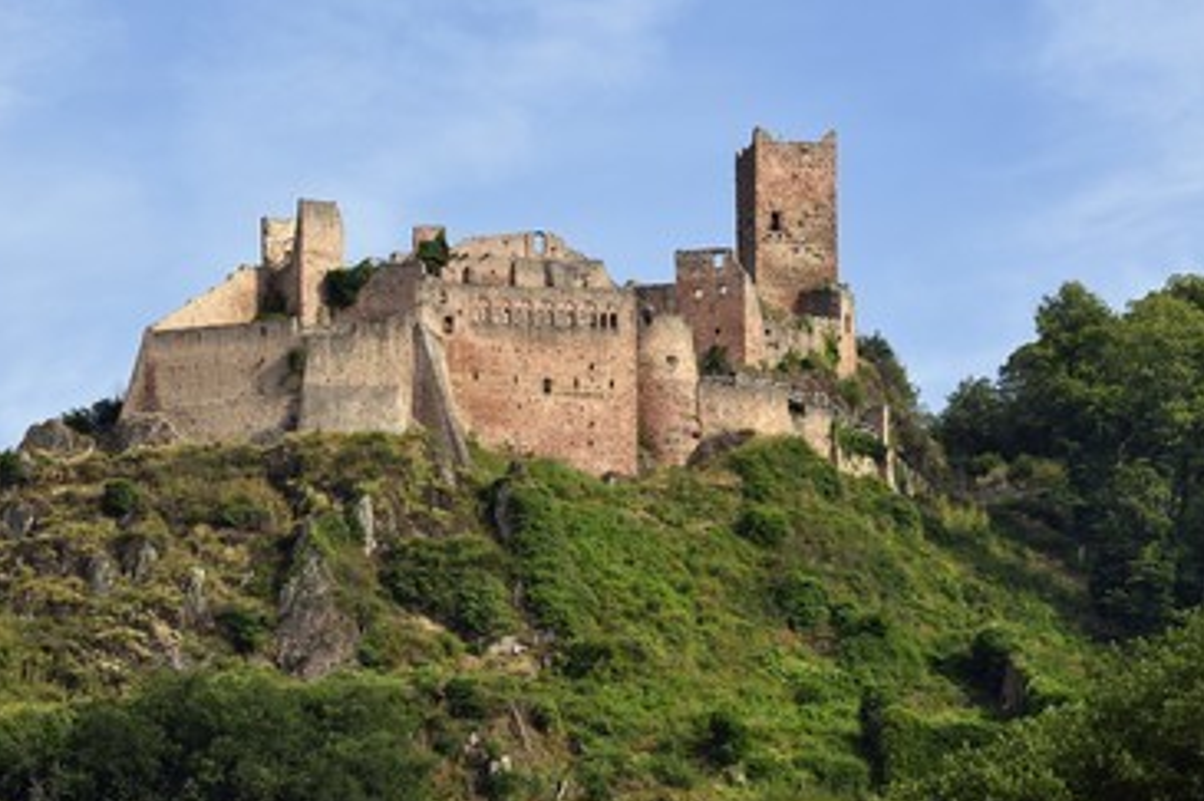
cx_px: 557
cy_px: 452
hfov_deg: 9.0
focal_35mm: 230
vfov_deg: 6.0
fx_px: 7688
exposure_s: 1/250
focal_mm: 200
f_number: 10
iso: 200
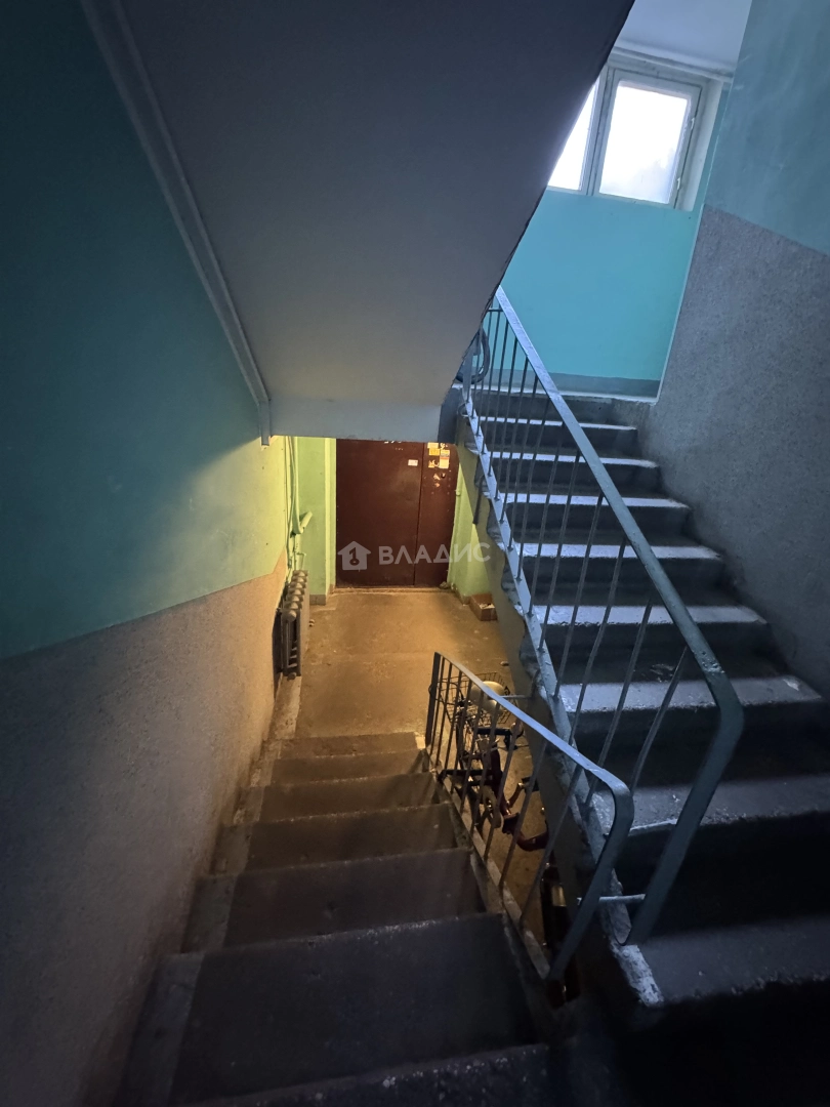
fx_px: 448
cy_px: 554
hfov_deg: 85.7
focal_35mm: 14
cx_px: 415
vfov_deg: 102.1
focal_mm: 2.22
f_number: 2.2
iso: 1250
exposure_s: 1/33
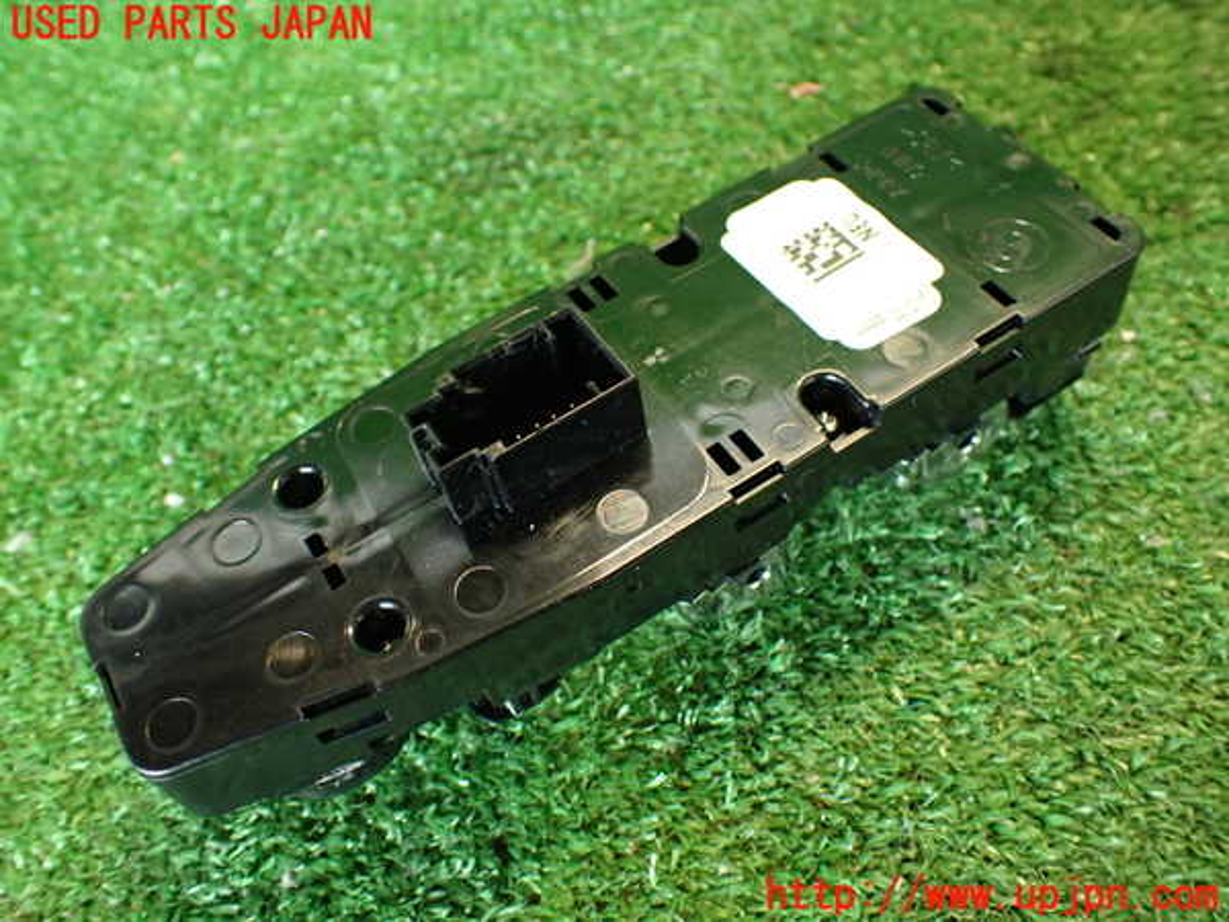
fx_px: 1136
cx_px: 614
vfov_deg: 44.2
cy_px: 461
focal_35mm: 32
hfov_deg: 56.8
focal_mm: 5.79
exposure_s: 1/30
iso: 400
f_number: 2.4
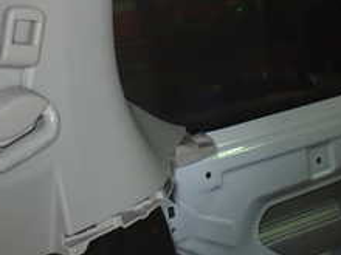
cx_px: 19
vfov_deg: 14.9
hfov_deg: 19.6
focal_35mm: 98
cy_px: 12
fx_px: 965
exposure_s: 1/40
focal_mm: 6.37
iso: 200
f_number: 2.5
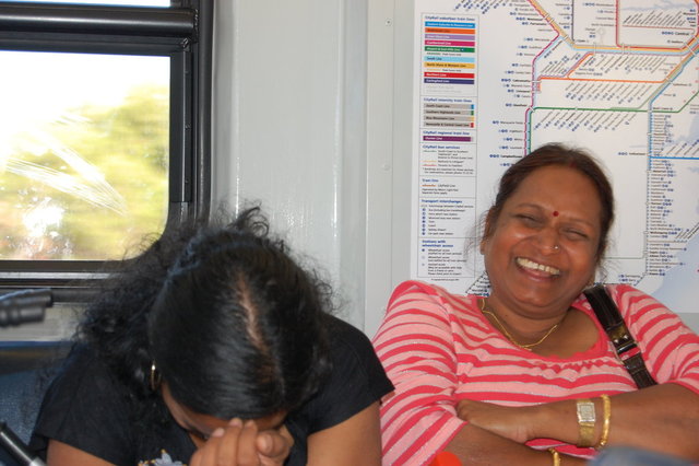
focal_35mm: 82
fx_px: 1601
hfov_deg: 24.6
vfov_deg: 16.5
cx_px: 350
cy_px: 233
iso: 400
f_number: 5.6
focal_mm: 55
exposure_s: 1/60
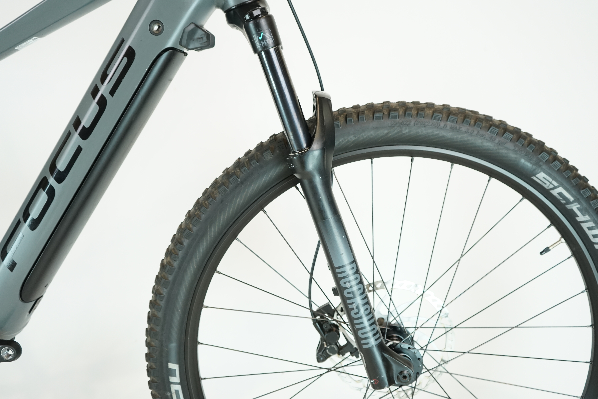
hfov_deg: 51.9
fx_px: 615
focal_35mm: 37
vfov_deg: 35.9
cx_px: 299
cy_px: 200
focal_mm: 37
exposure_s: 1/200
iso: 1250
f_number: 4.5
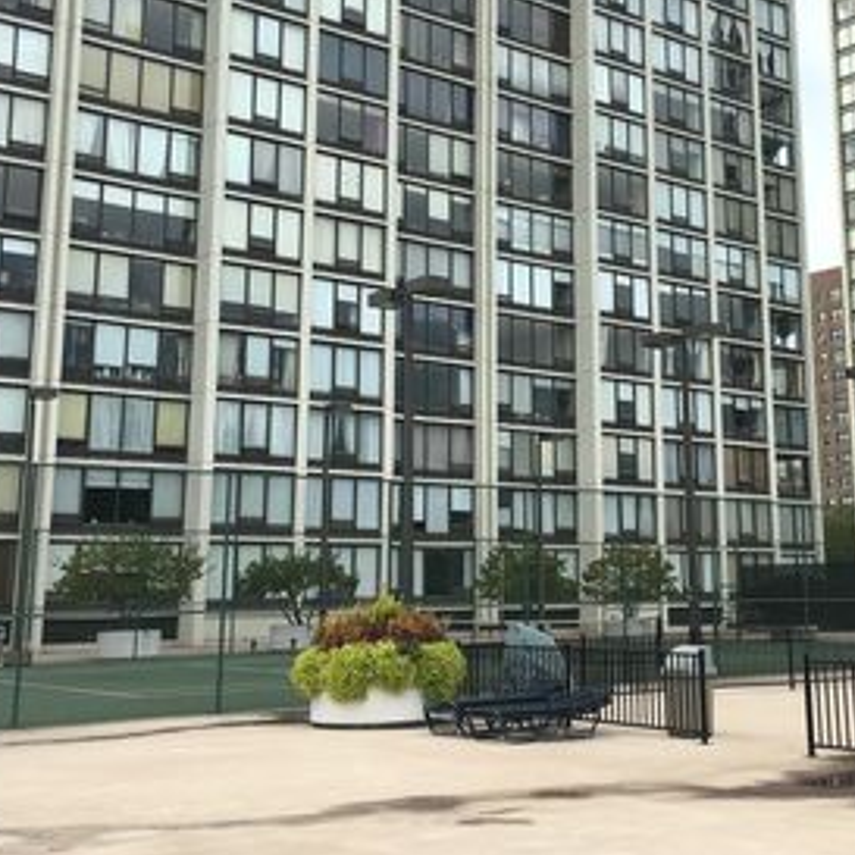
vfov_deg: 35.8
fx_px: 1313
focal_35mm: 47
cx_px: 536
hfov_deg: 35.9
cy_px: 315
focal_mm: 4.15
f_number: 2.2
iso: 25
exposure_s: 1/630
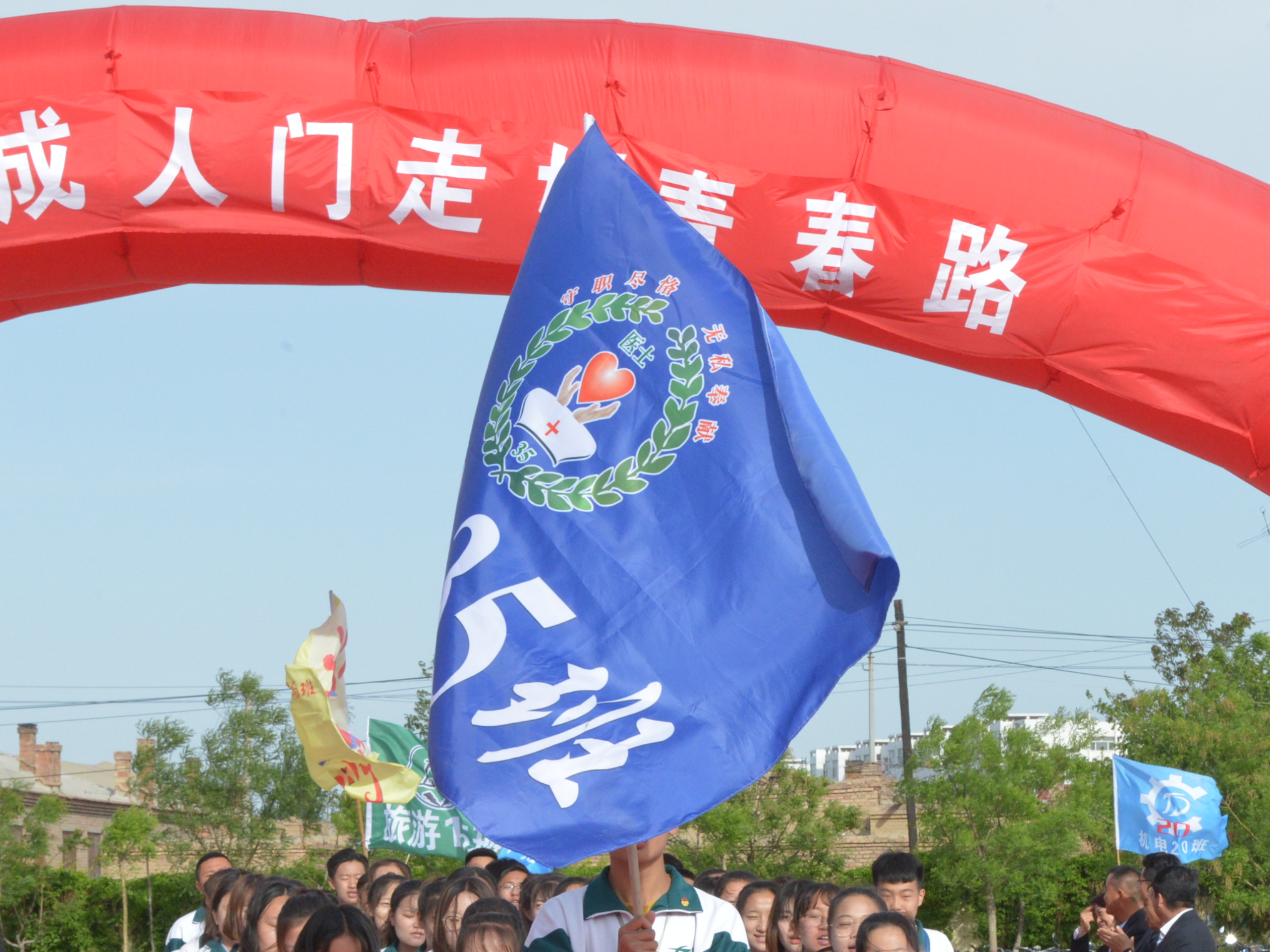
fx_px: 4219
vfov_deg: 12.8
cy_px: 732
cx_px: 640
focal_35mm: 115
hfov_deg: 17.1
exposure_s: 1/1000
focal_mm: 66
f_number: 16
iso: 3200
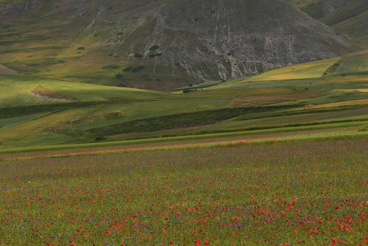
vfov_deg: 9.1
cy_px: 81
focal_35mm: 151
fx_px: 1544
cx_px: -3
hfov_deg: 13.4
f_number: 8
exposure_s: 1/250
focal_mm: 70
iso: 100
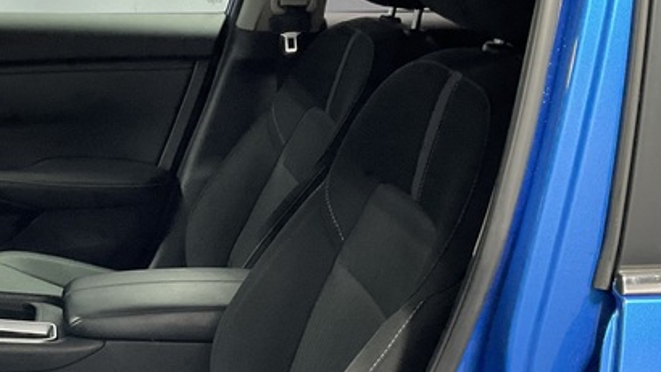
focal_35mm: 74
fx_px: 1298
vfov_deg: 16.2
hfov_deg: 27.7
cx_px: 89
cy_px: 291
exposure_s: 1/60
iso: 200
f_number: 1.8
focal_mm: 3
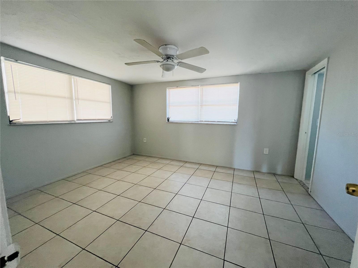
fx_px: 134
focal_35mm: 13
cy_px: 134
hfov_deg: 106.2
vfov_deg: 89.9
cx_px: 179
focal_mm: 1.57
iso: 250
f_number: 1.8
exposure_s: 1/60
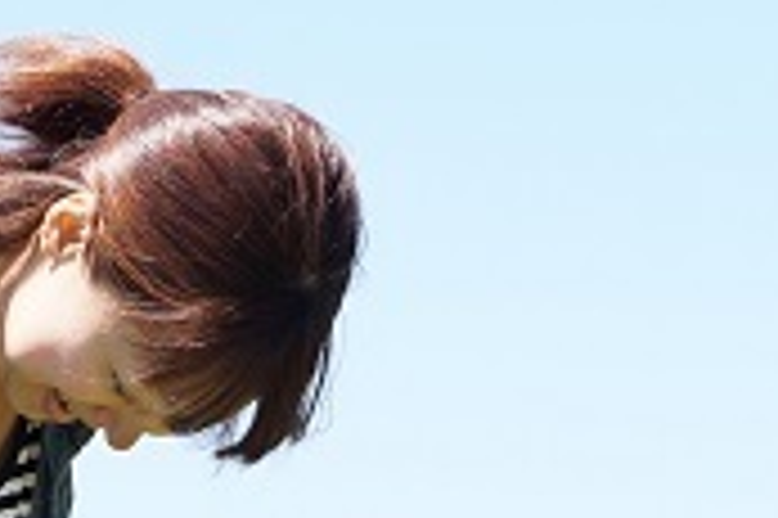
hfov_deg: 7.2
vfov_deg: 4.8
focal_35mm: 287
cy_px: 637
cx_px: 108
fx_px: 6191
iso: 100
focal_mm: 55
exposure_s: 1/200
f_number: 5.6
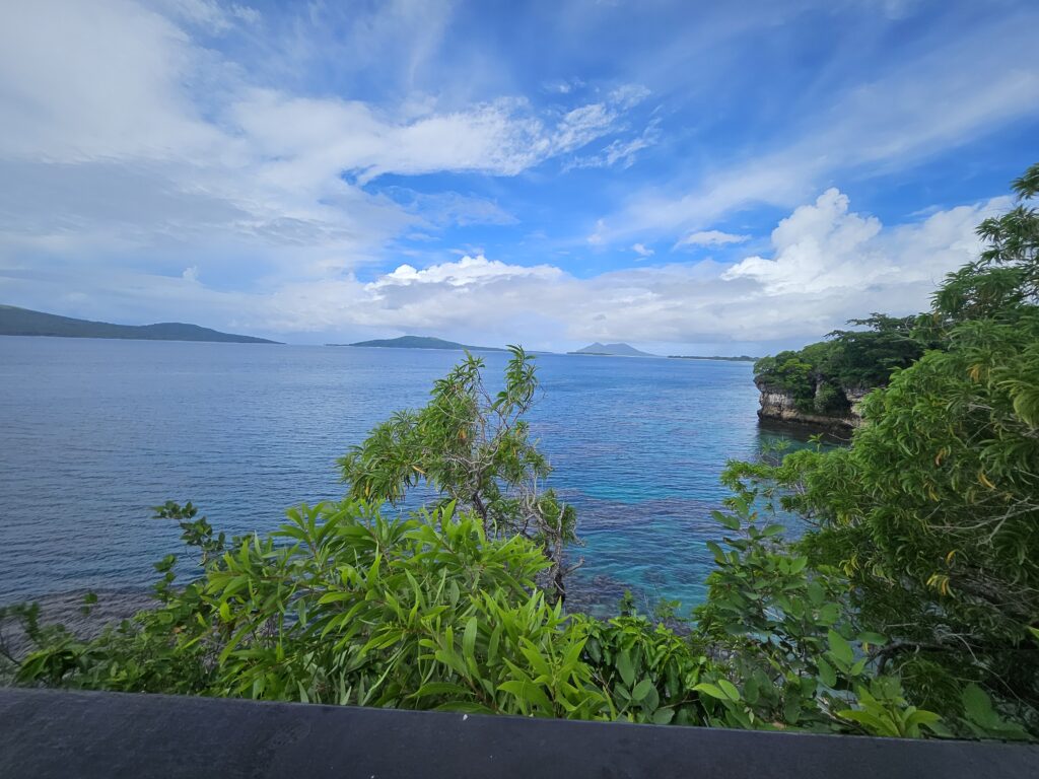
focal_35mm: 13
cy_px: 390
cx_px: 520
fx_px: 390
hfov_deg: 106.2
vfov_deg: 89.9
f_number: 2.2
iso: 32
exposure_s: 1/1799
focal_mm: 1.7
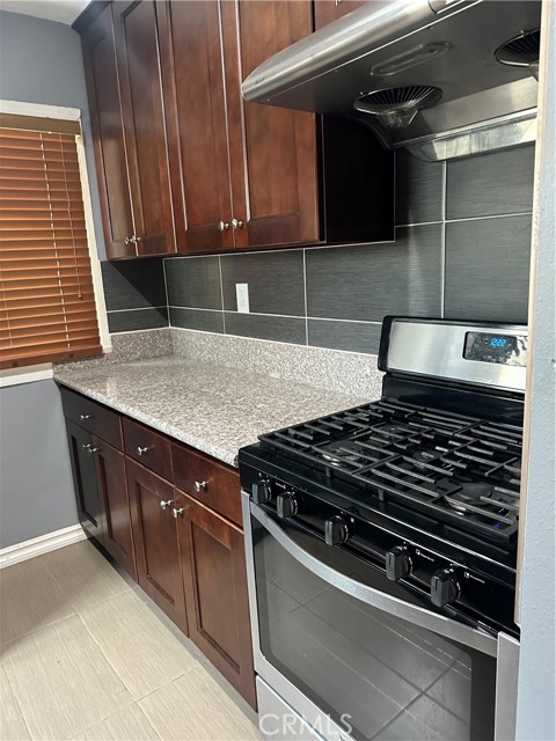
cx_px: 278
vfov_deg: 71.6
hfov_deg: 56.8
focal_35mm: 24
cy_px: 370
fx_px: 514
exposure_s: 1/60
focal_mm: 6.86
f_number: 1.78
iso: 640
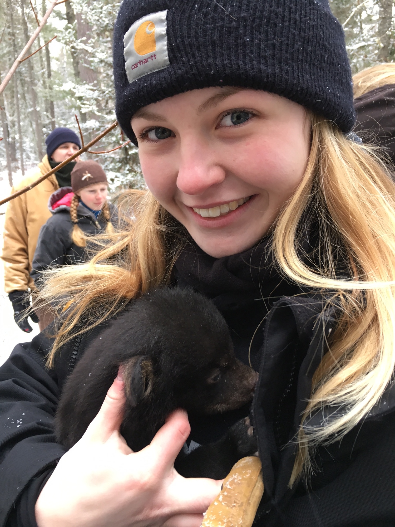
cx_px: 198
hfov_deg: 48.2
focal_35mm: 29
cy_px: 264
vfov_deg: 61.7
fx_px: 441
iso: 50
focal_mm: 4.15
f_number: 2.2
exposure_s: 1/30
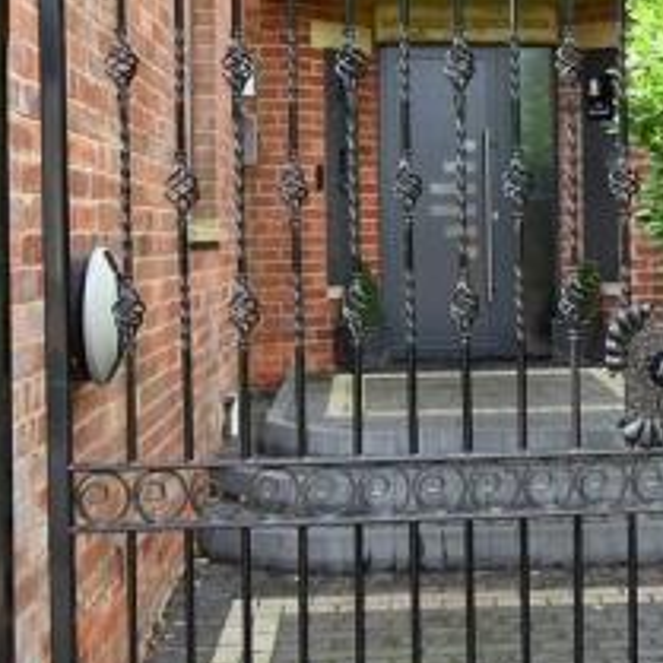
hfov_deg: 29.9
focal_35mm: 56
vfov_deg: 30.4
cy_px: 233
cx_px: 522
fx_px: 1213
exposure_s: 1/125
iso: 100
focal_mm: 14
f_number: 5.3
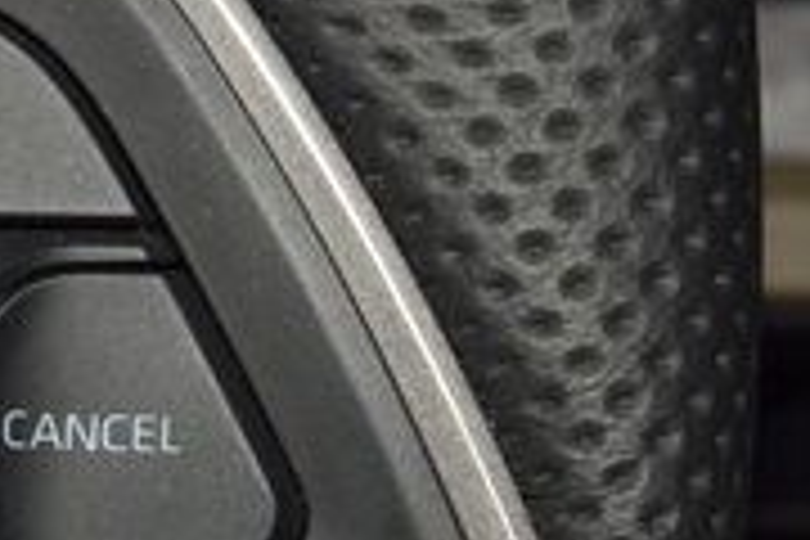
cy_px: 353
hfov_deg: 5.5
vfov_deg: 3.7
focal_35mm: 374
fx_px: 8414
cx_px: -292
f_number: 8
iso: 100
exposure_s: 1/125
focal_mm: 70
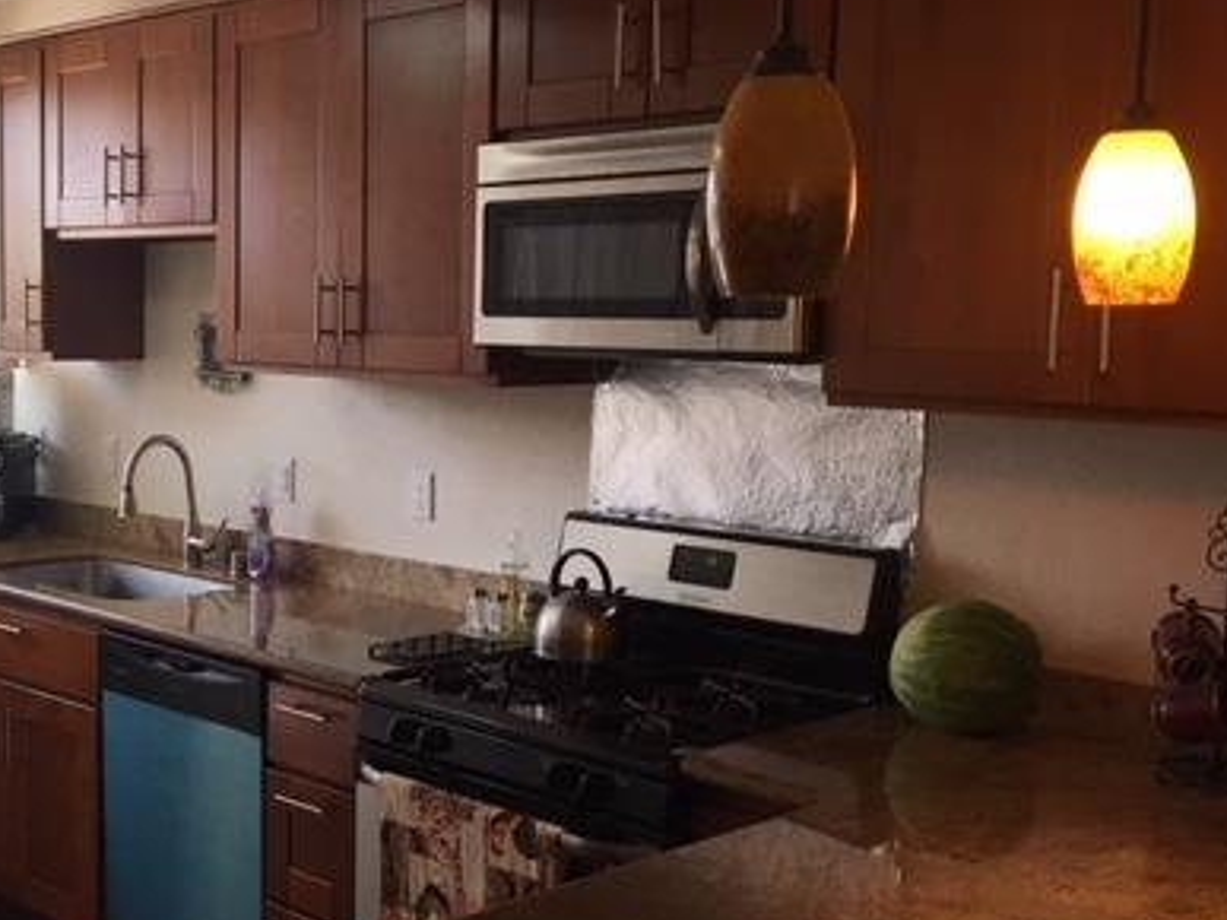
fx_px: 1701
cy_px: 457
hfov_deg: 39.1
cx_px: 387
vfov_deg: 30.2
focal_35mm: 48
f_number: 2.2
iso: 32
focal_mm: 4.15
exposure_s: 1/30
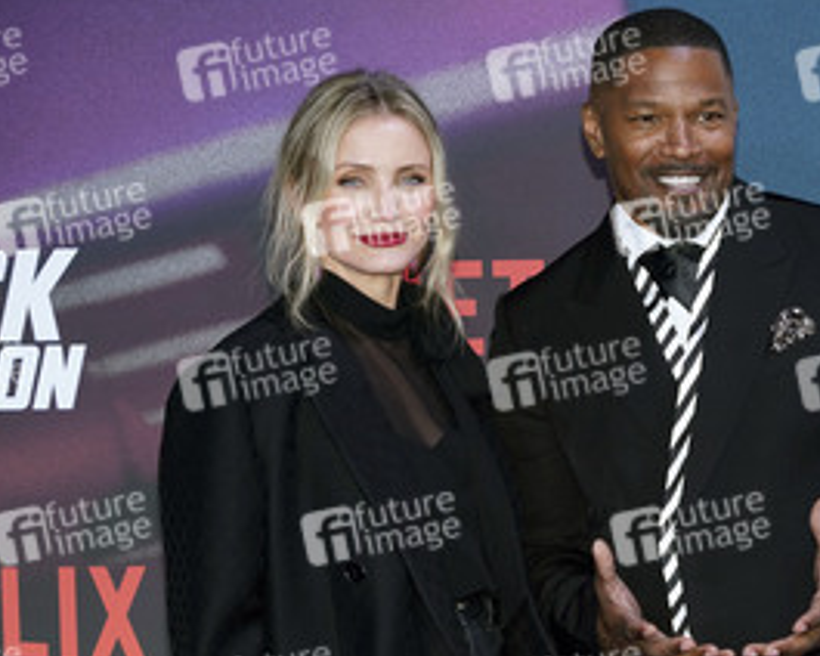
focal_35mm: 161
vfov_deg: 9.6
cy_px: 452
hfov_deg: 12.0
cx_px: 608
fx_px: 3907
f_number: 5.6
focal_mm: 101
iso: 1000
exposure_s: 1/160
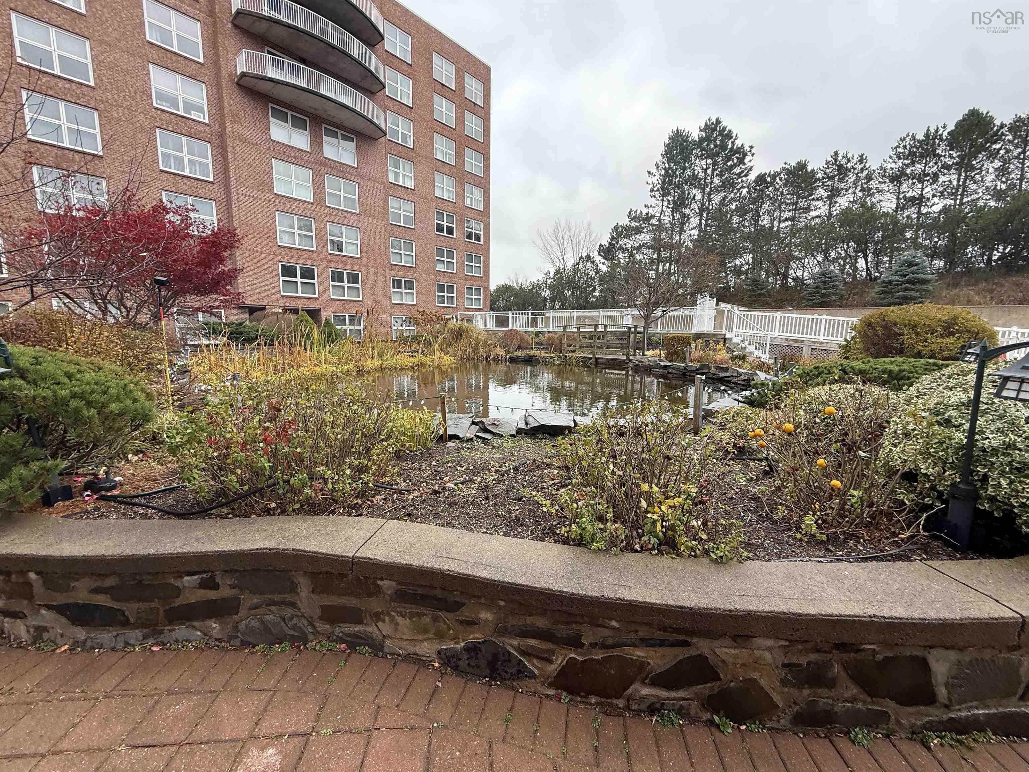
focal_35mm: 14
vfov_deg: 85.7
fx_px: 416
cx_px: 514
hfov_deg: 102.1
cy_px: 386
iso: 64
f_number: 2.2
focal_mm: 2.22
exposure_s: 1/144
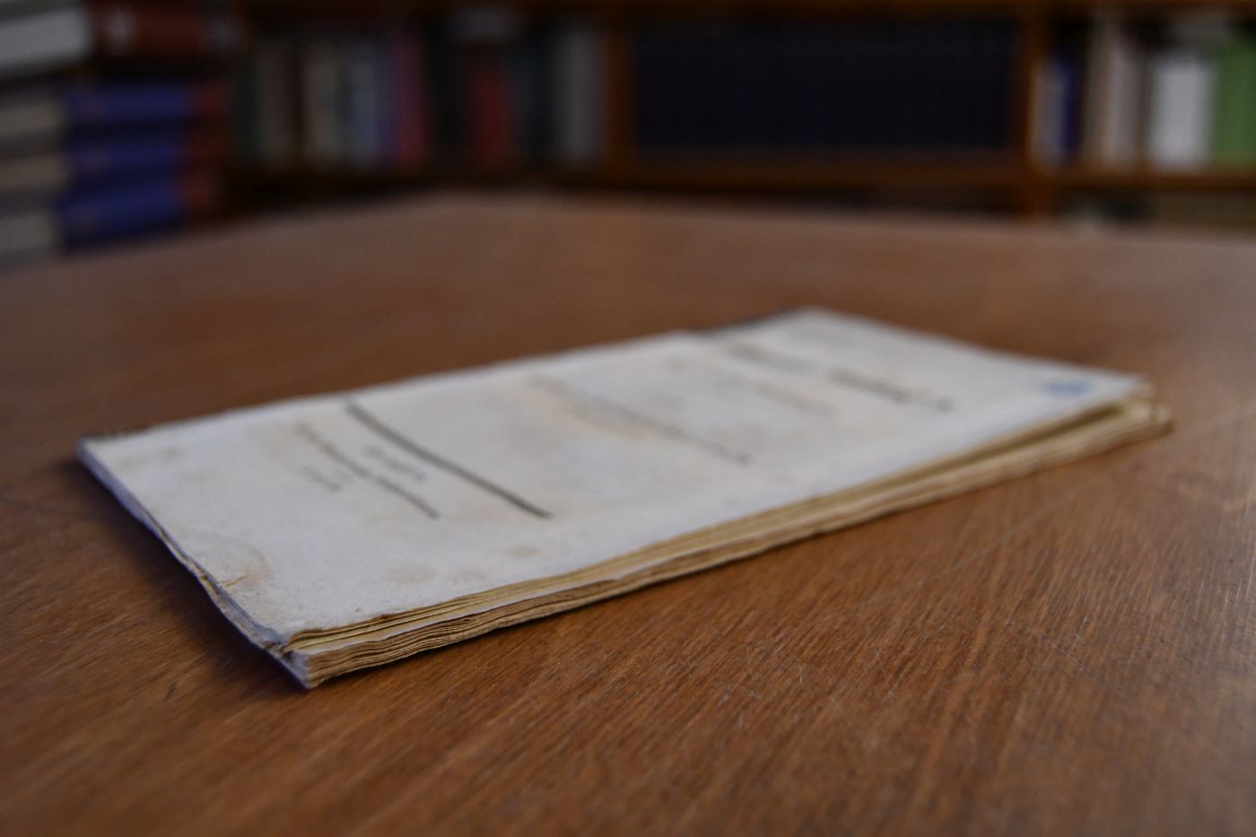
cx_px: 628
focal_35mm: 39
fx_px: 1360
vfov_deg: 34.2
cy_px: 418
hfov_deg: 49.6
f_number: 4
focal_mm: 26
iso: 1400
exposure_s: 1/125
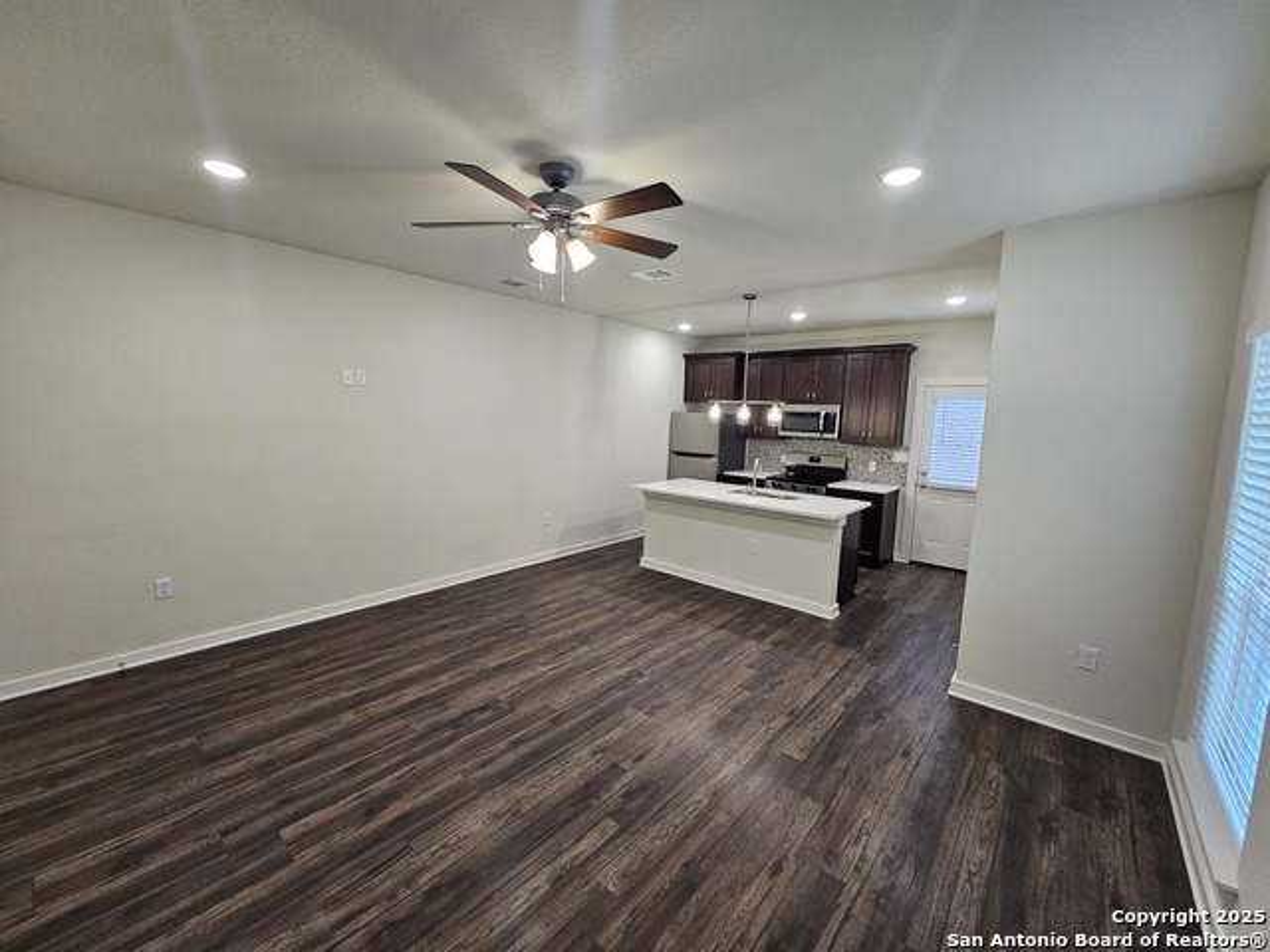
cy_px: 476
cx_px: 635
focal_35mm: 13
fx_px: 477
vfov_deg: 89.9
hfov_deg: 106.2
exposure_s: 1/60
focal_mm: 2.2
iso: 160
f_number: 2.2
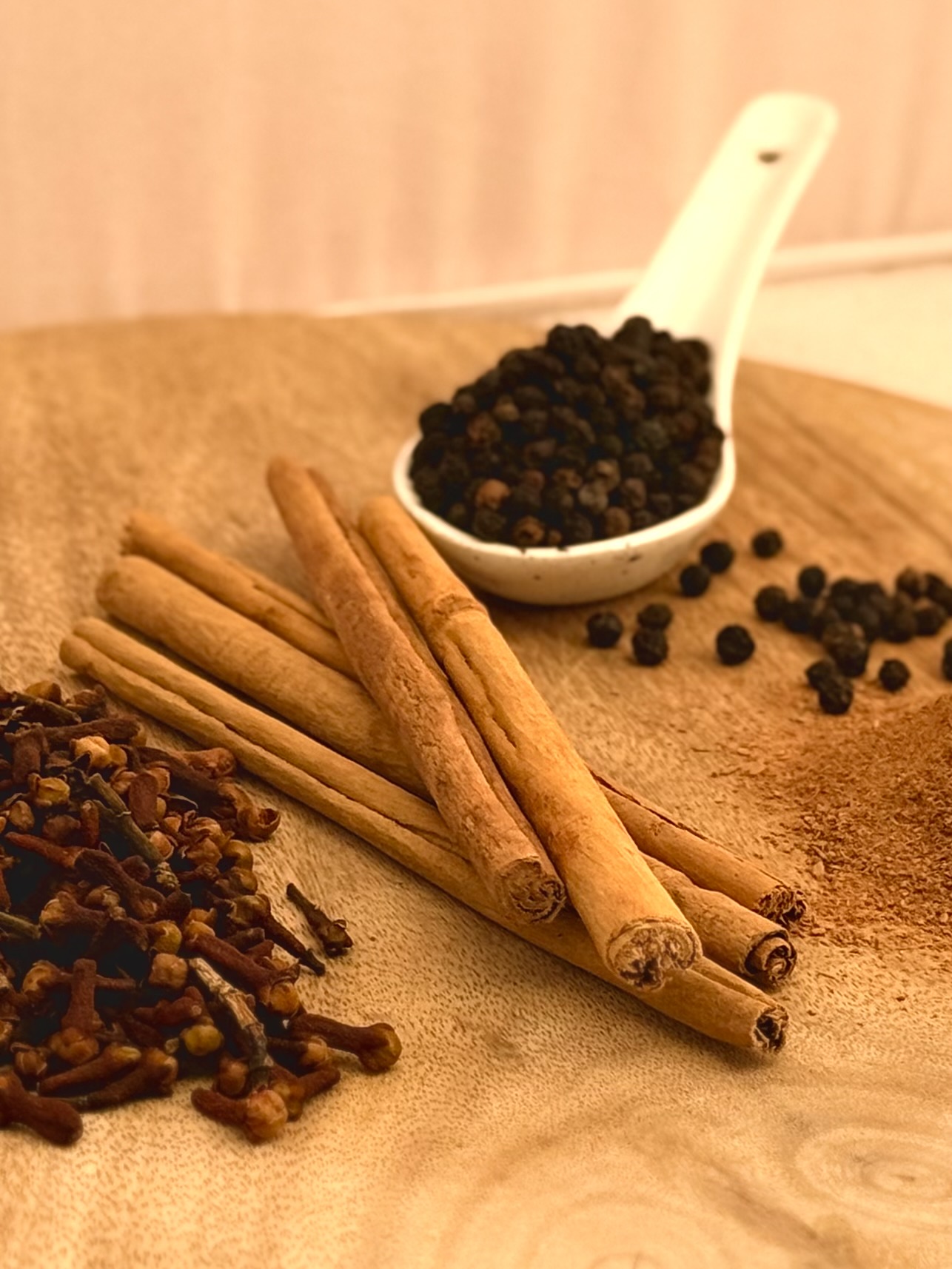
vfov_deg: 39.7
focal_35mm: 48
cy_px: 634
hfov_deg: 30.3
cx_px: 476
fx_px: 1760
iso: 64
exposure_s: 1/133
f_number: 1.78
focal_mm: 6.76
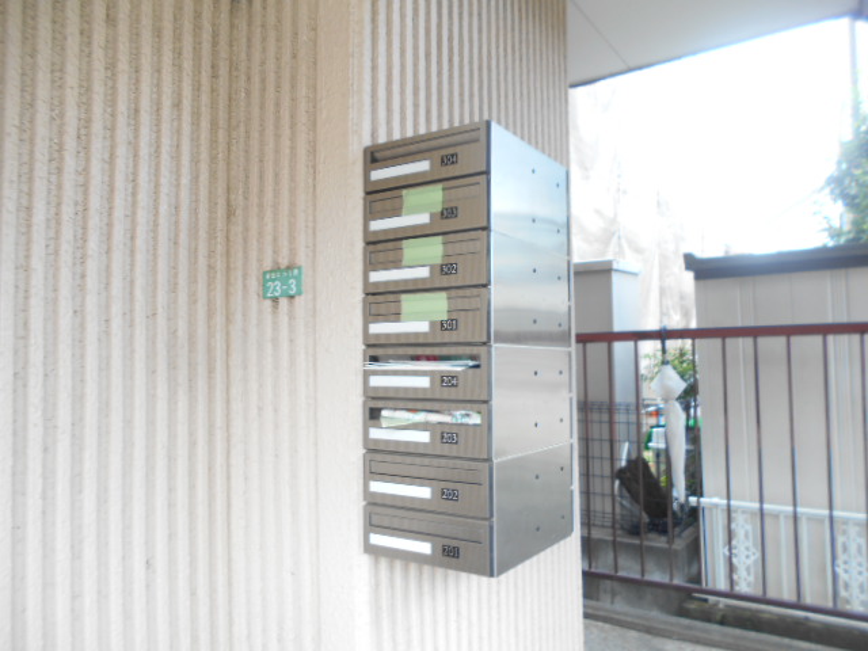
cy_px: 326
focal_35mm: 26
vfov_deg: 53.1
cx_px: 434
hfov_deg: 67.3
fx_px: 652
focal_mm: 4.6
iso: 80
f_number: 3.2
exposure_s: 1/50
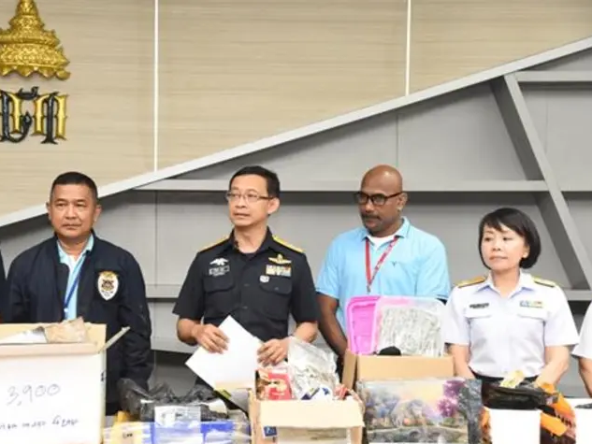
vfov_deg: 19.1
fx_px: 1317
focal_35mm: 77
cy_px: 242
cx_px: 244
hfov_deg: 25.3
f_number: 5.6
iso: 1800
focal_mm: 65
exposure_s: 1/60
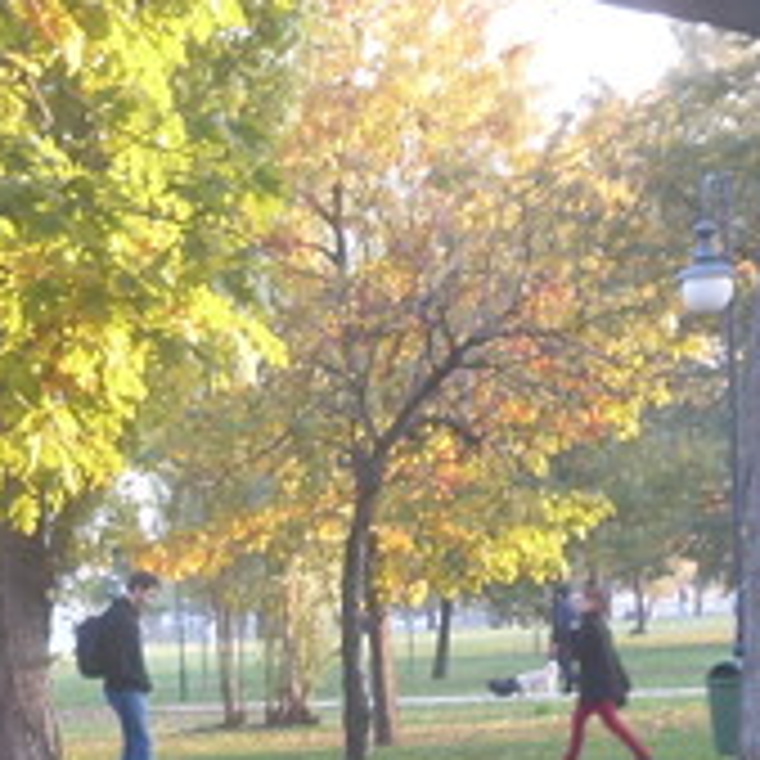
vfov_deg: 11.0
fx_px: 3850
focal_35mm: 155
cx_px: -319
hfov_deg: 10.9
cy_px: 944
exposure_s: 1/45
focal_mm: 6.7
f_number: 3.7
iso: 120
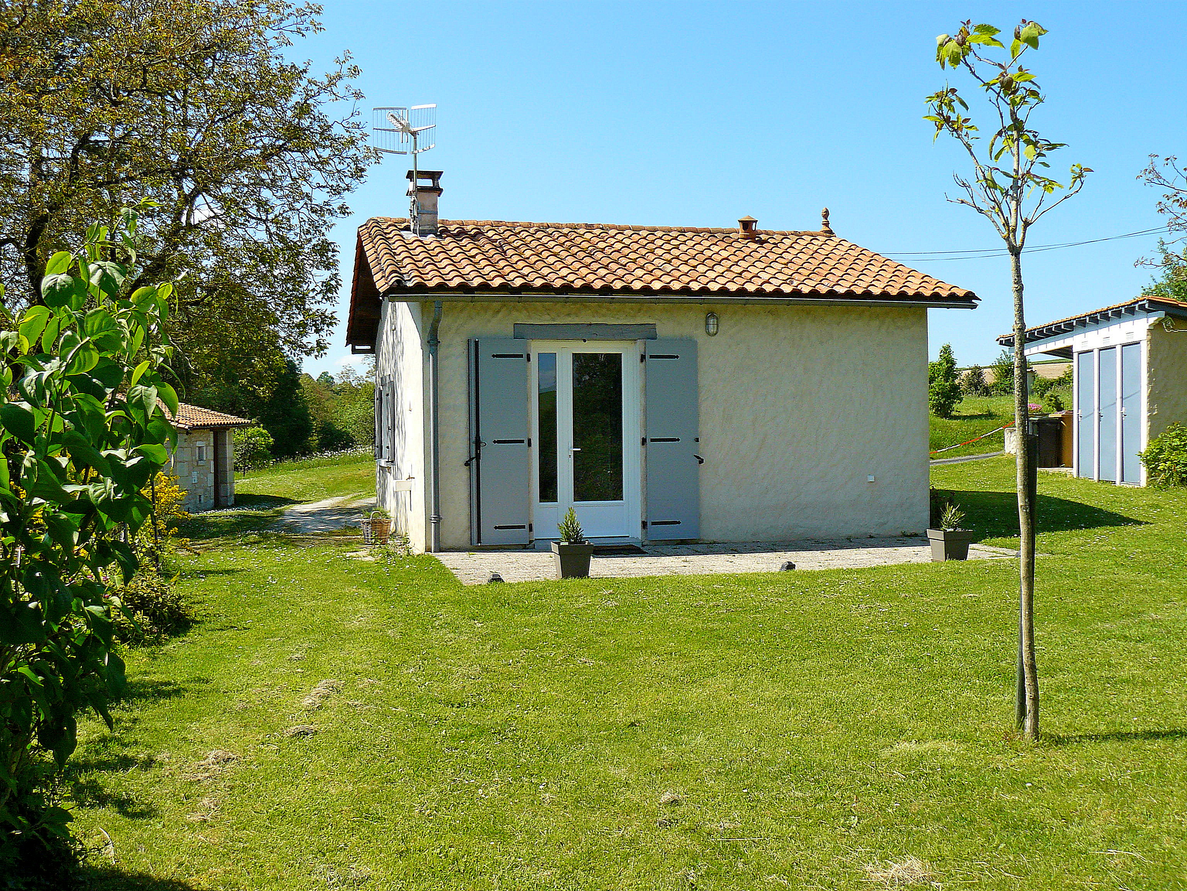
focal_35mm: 36
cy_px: 446
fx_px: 1234
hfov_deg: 51.4
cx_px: 594
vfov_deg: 39.7
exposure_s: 1/250
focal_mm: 6
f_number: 6.3
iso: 100
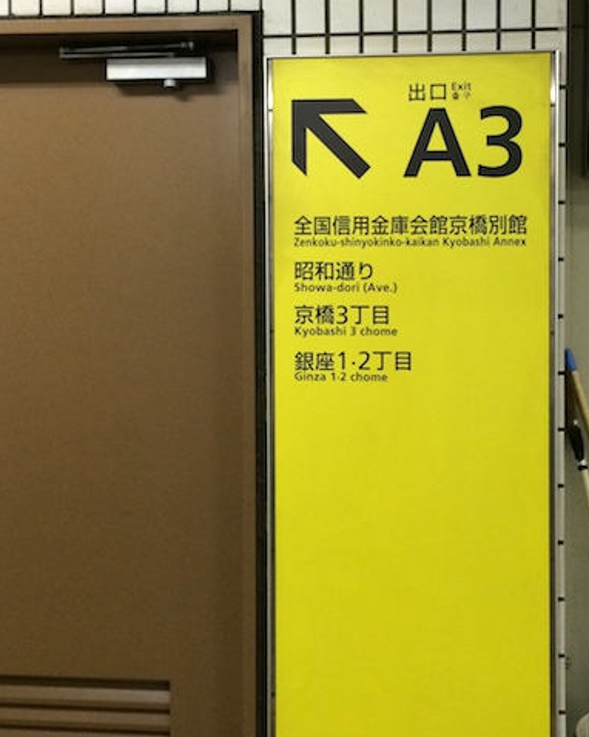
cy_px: 299
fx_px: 1068
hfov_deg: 30.6
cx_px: 384
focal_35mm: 49
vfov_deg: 37.9
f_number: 2.2
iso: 160
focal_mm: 4.12
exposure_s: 1/30
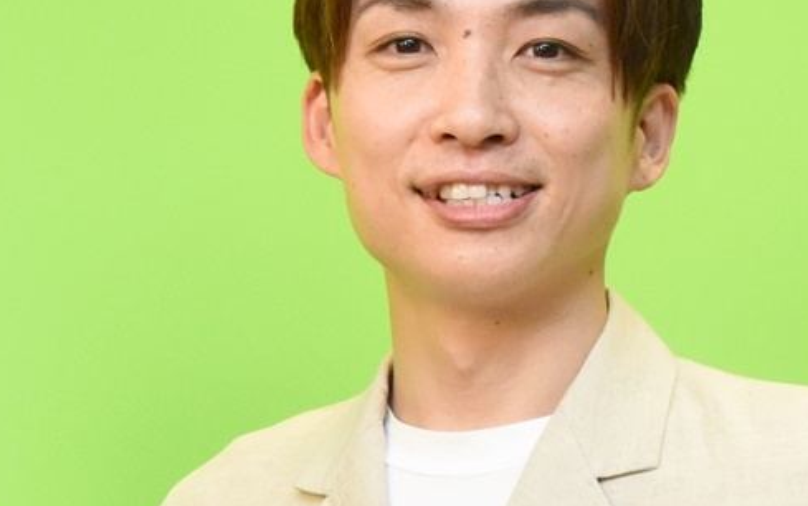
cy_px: 417
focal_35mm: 90
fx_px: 1983
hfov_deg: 22.5
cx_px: 101
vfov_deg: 14.4
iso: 2500
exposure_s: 1/100
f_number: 9
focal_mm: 24
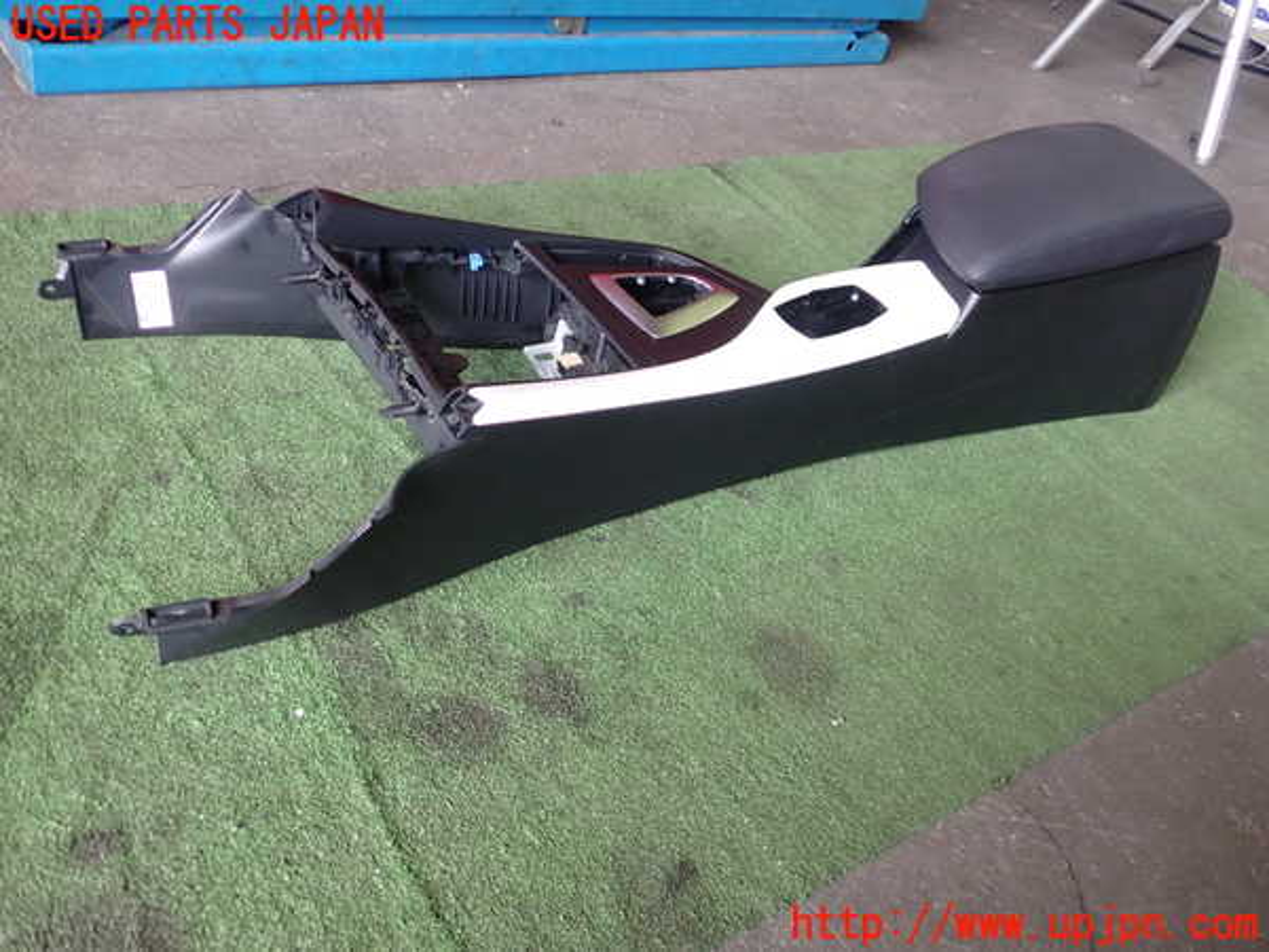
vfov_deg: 46.8
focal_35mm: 30
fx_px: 1100
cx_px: 634
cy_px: 476
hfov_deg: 60.0
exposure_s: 1/50
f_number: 2.3
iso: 200
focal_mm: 5.4
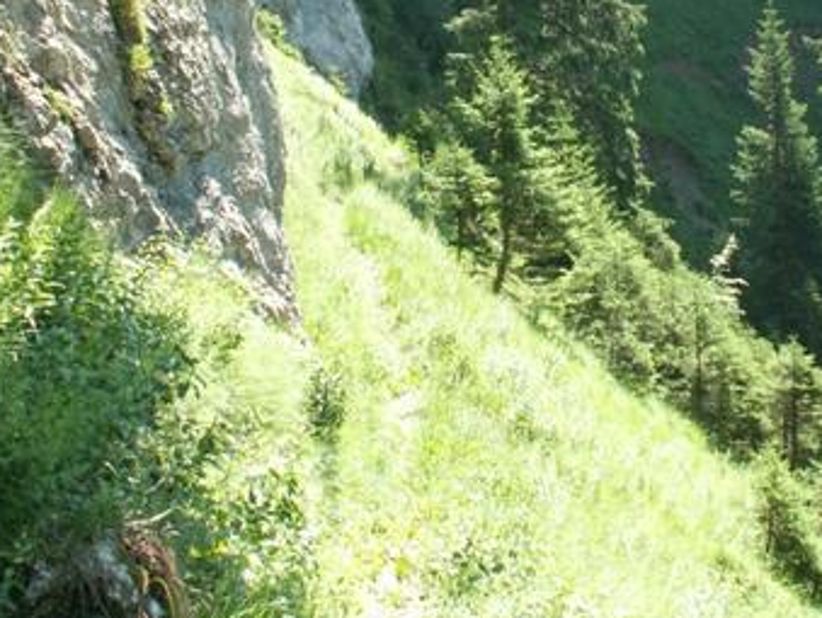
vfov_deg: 21.8
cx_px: 594
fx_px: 1569
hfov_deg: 29.0
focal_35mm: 66
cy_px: 73
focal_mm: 5.86
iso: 50
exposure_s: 1/30
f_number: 5.6
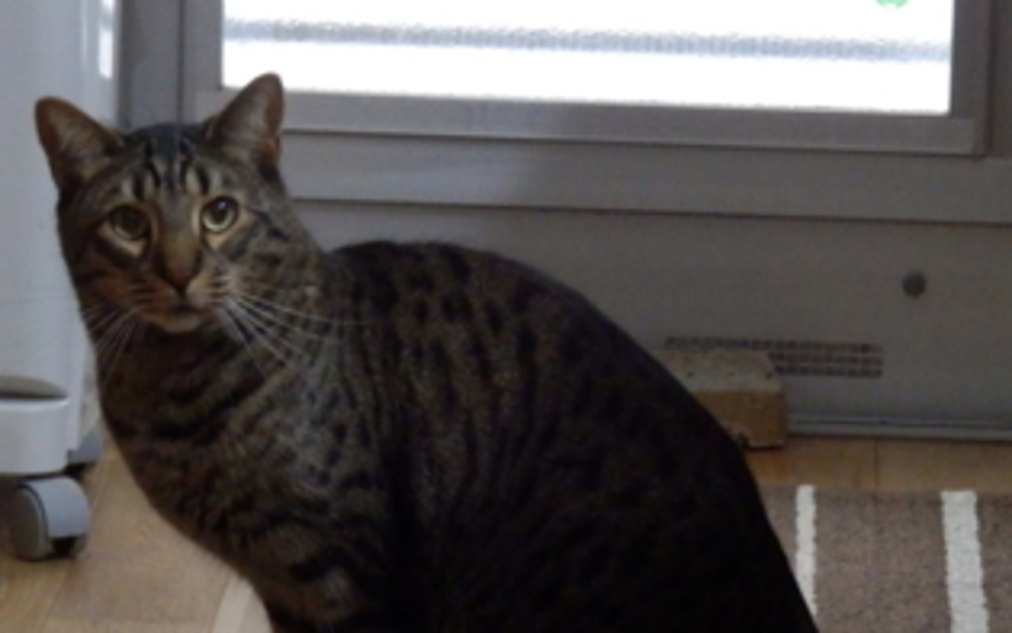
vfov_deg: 5.1
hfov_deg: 8.2
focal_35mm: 256
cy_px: 402
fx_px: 7062
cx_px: 482
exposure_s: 1/5
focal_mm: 30.2
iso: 1600
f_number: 5.7
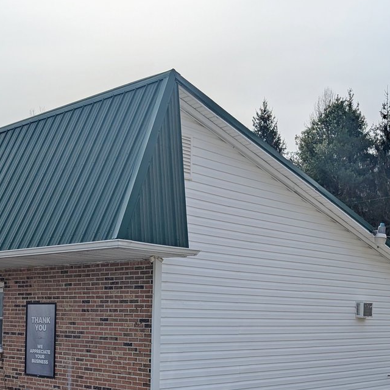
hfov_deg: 33.8
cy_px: 304
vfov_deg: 33.2
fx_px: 637
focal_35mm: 50
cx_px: 145
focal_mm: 6.9
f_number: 1.68
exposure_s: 1/3058
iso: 19
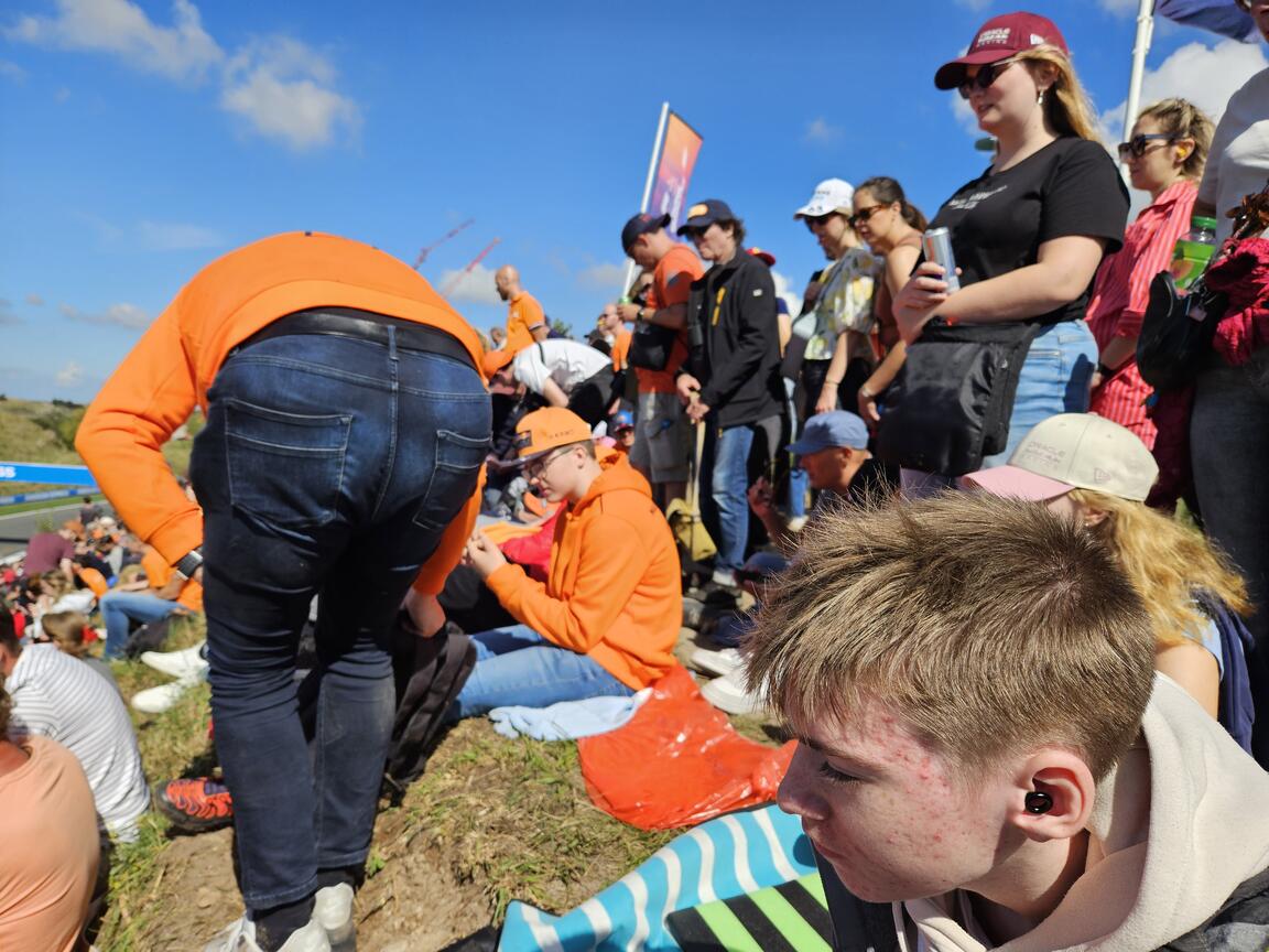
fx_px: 843
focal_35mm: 23
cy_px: 476
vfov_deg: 58.9
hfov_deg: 73.9
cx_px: 634
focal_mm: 5.4
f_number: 1.8
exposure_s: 1/1839
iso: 25
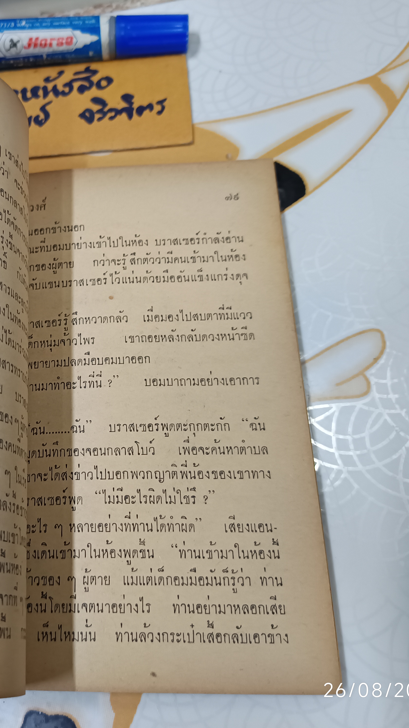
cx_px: 51
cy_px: 363
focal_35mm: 35
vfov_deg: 56.6
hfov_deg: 32.3
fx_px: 675
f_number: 1.7
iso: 1302
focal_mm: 5.31
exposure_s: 1/25
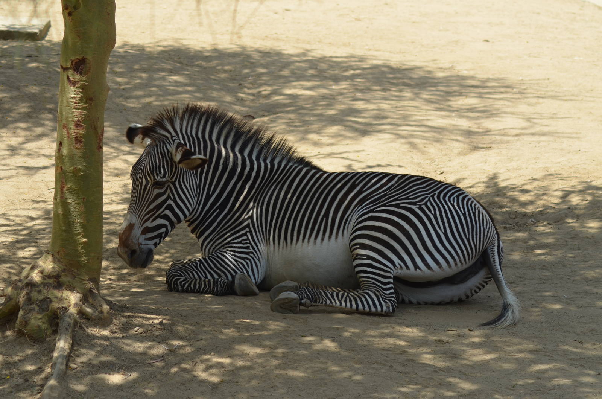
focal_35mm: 147
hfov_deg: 14.0
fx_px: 2453
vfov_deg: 9.3
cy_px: 200
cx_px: 301
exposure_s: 1/500
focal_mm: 98
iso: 200
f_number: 5.6
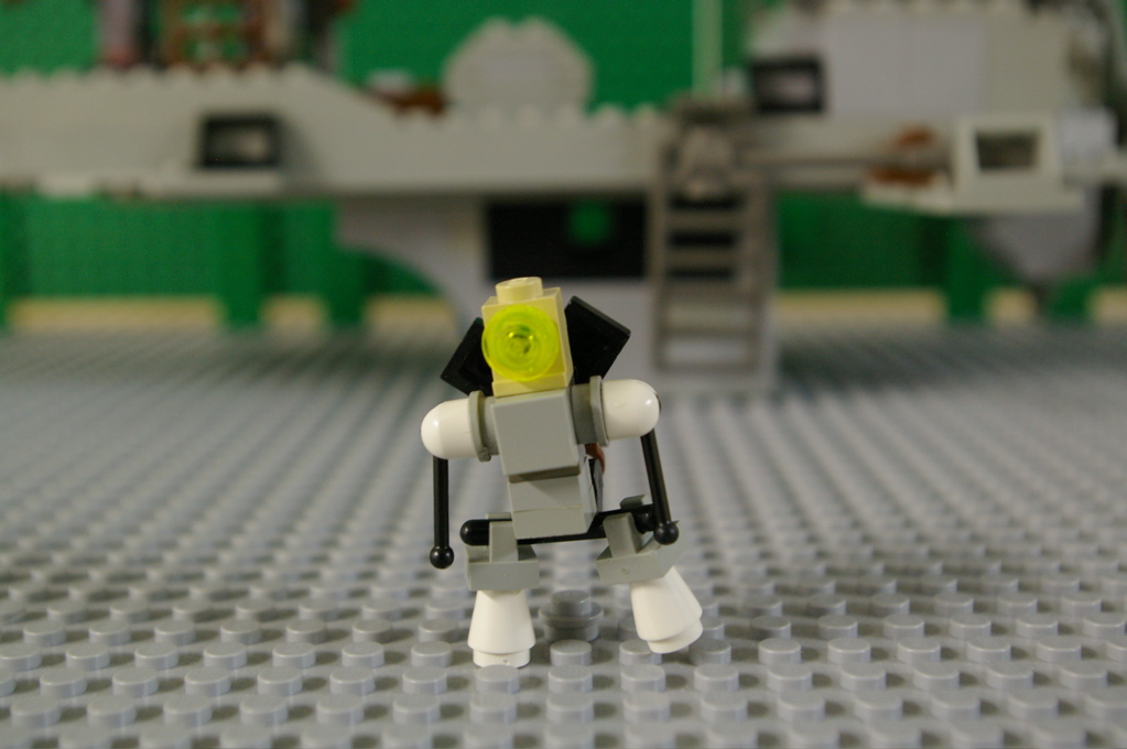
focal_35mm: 50
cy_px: 374
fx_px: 1548
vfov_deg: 27.2
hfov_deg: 40.0
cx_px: 564
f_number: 5.6
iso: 800
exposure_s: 1/15
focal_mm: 33
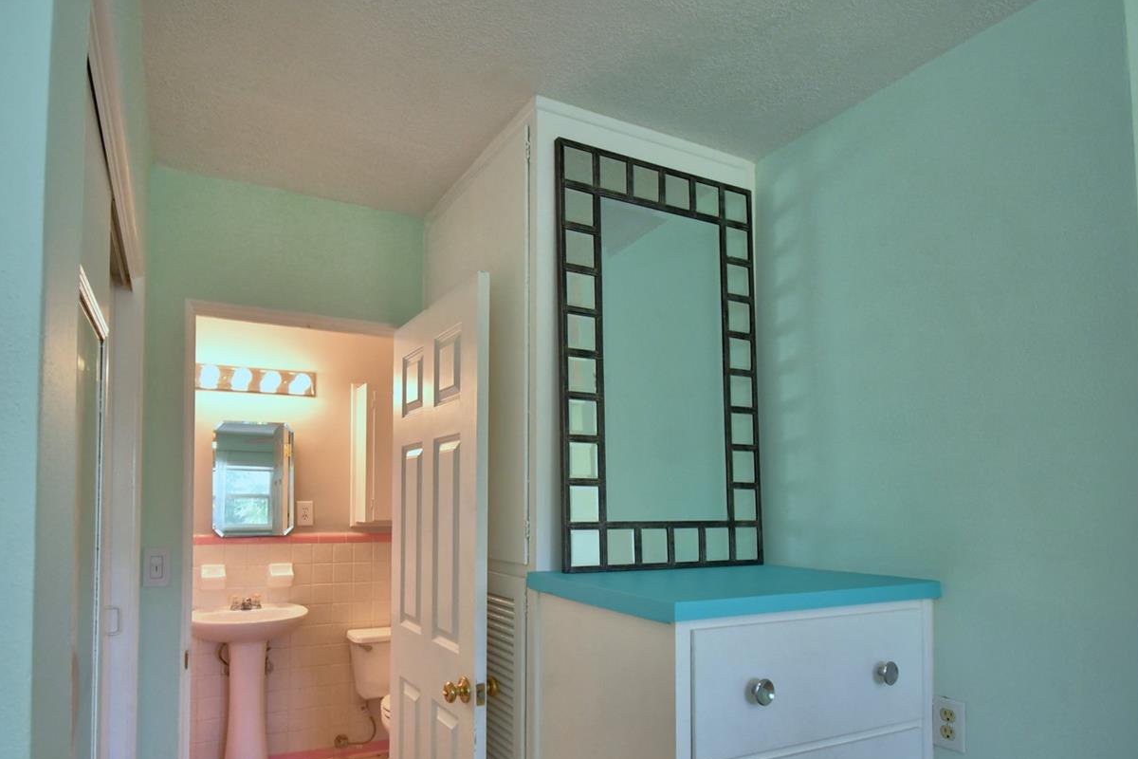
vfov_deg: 60.9
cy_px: 488
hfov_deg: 83.4
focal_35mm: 20
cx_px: 485
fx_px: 632
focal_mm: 10
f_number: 4.5
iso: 400
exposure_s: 1/40
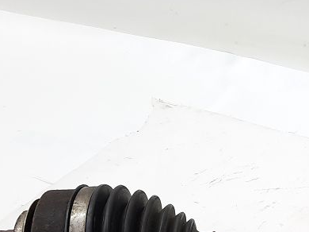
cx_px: 345
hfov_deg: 23.7
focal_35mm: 77
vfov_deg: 18.7
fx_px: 687
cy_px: 227
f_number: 2
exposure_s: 1/50
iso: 64
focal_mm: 4.6
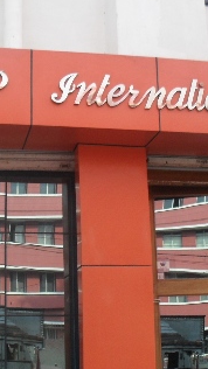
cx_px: 54
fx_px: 656
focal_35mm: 67
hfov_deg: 17.9
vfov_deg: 31.4
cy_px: 202
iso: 80
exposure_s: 1/180
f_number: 2.8
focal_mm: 6.3
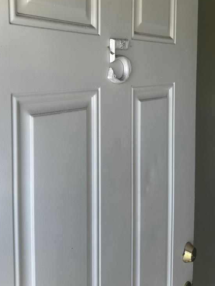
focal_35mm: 39
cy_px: 91
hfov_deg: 36.7
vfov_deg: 47.0
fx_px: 323
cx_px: 88
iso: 80
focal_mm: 6.86
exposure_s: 1/121
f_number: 1.78
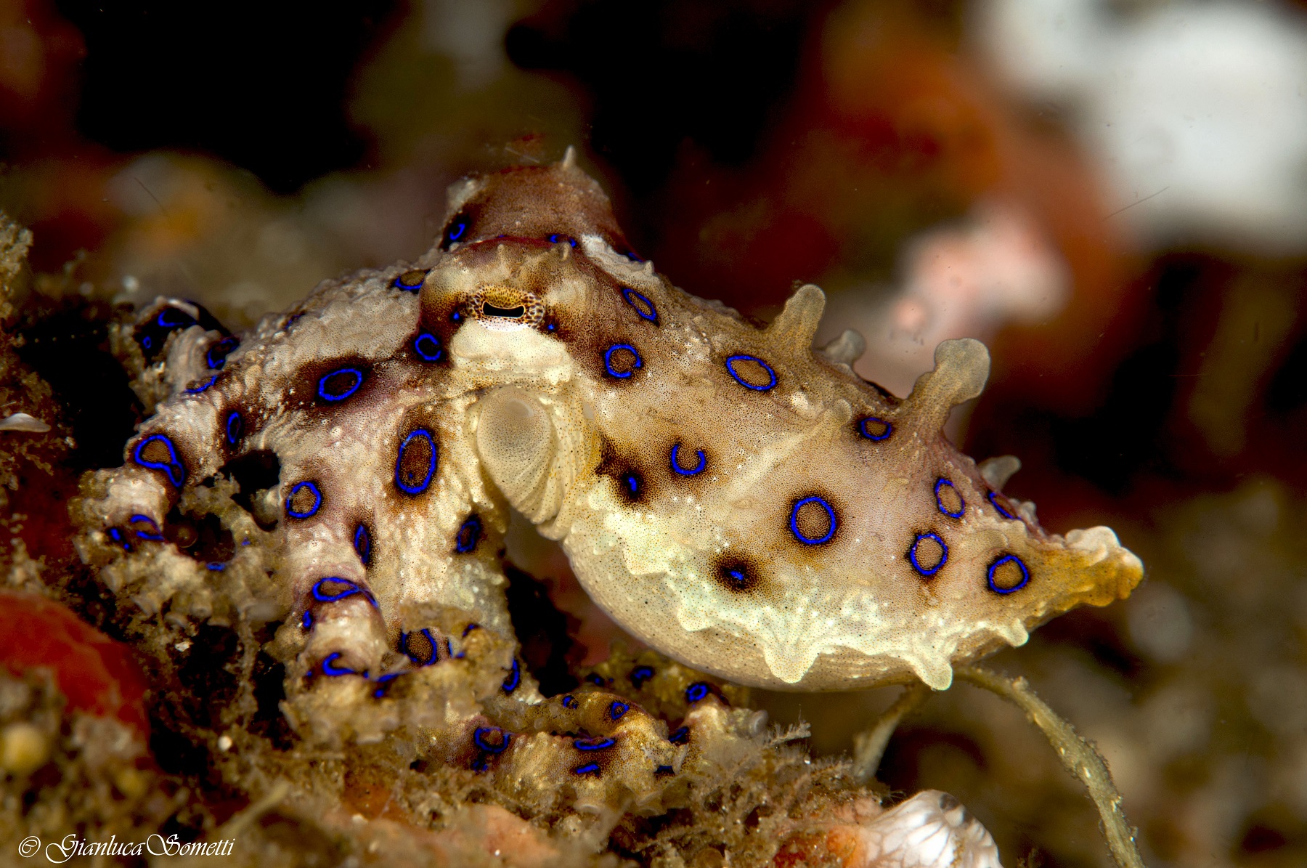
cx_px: 654
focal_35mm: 158
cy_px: 434
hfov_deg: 13.1
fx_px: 5710
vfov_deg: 8.7
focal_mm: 105
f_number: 16
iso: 200
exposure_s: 1/200
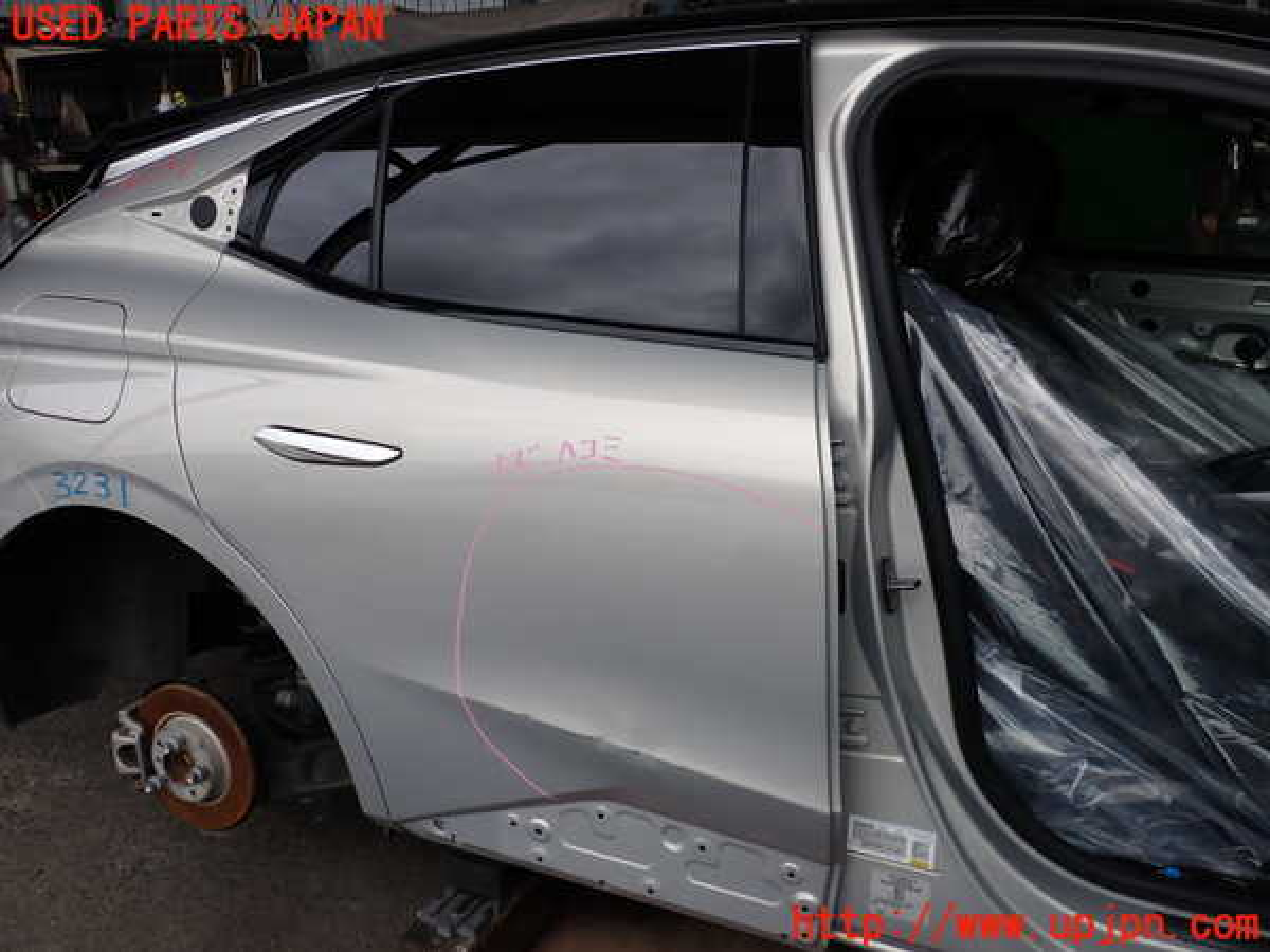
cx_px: 635
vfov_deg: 46.8
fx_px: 1101
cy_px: 476
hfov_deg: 60.0
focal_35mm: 30
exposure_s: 1/800
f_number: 3.2
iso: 100
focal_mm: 5.4
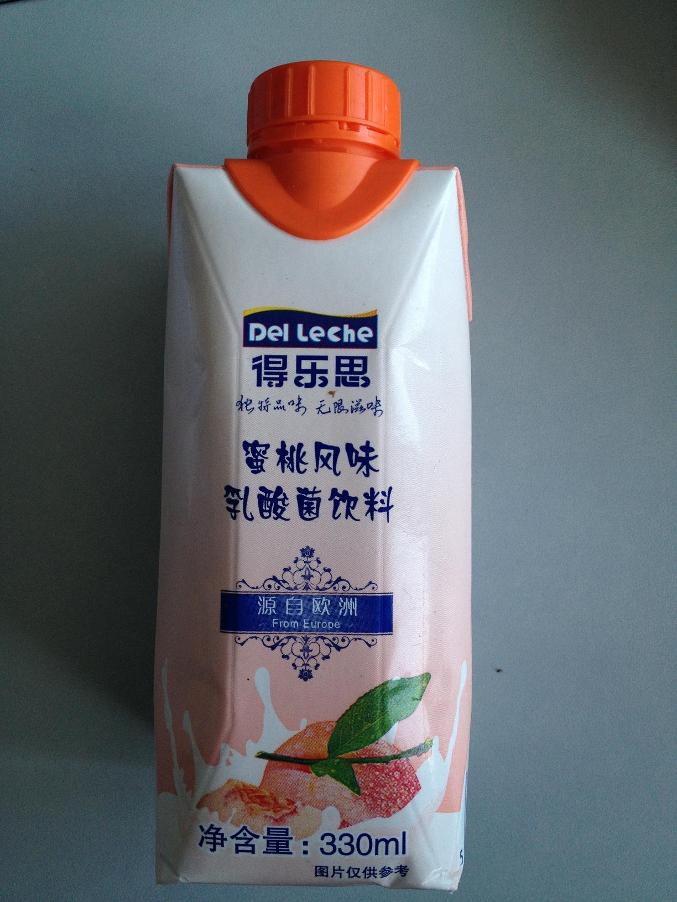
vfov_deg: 52.6
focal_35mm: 35
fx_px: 913
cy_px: 451
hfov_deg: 40.7
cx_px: 338
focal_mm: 4.28
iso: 64
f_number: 2.4
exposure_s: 1/60
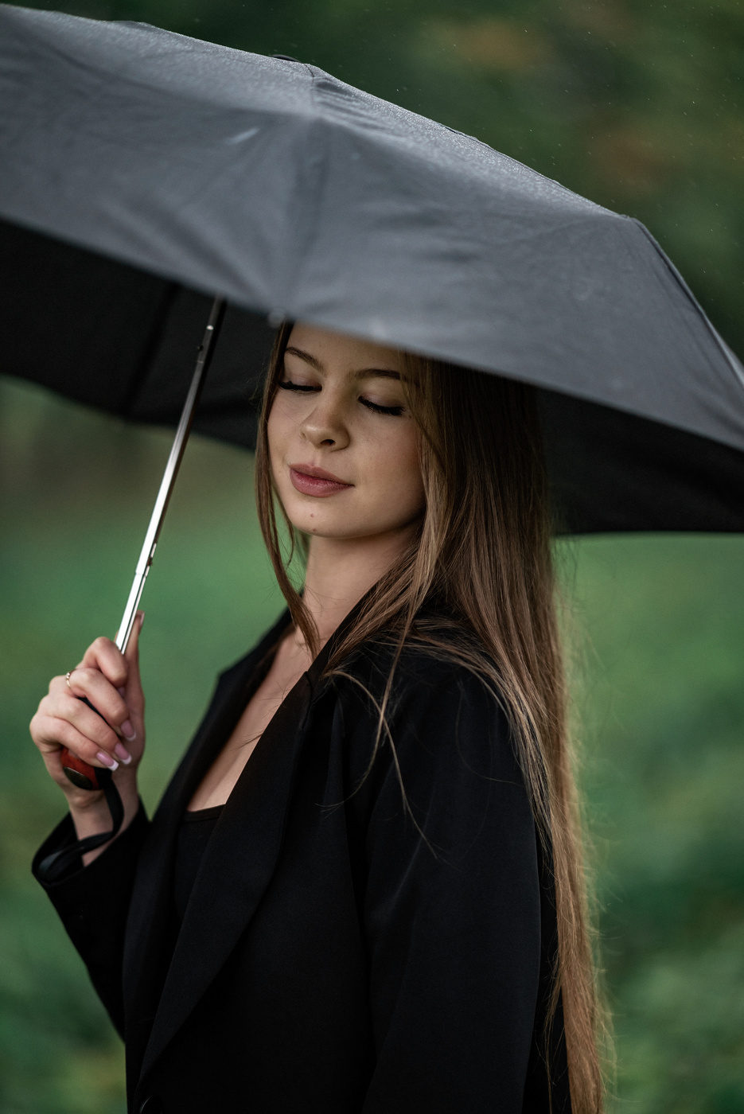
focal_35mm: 105
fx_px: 3251
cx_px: 372
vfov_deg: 19.4
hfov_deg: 13.1
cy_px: 557
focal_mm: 105
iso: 160
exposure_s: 1/1600
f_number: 1.4
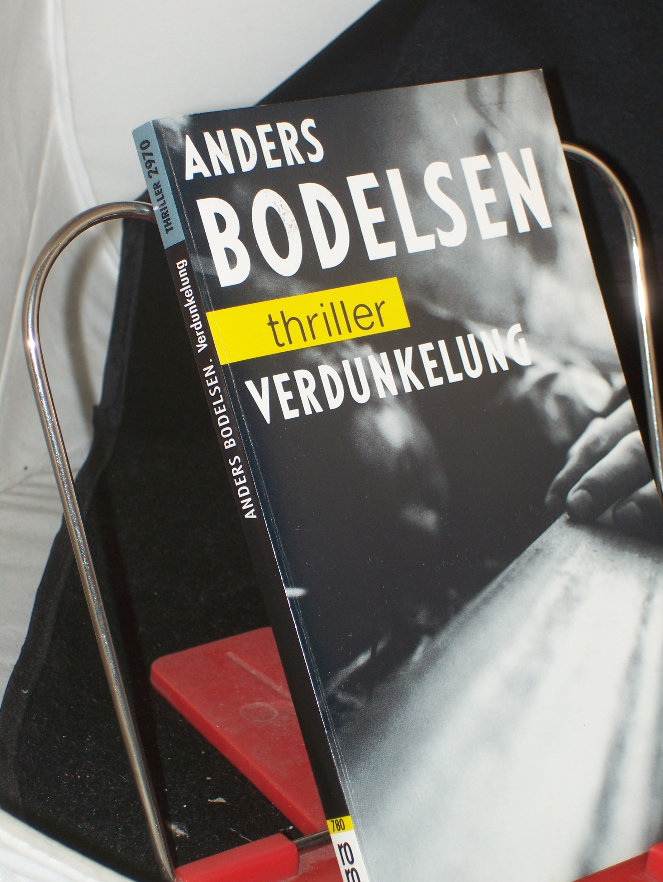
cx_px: 332
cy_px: 441
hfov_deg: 14.5
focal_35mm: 102
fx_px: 2602
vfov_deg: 19.2
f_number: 4.6
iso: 80
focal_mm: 16.8
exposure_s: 1/100
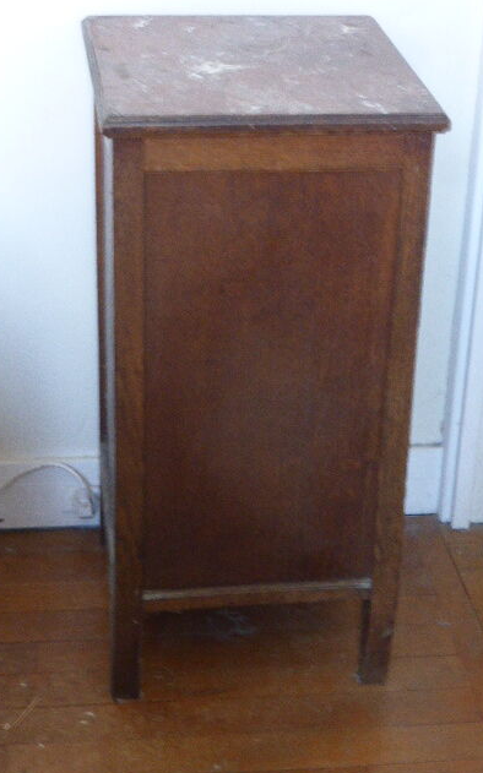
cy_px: 388
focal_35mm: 85
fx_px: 1791
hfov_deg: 15.4
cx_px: 221
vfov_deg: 24.4
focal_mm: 13.3
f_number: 5
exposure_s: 1/4
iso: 500
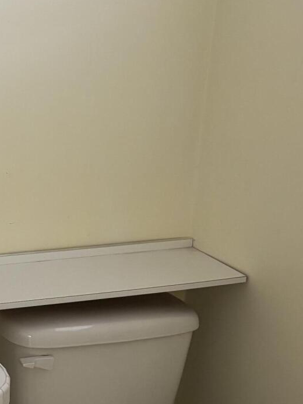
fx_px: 875
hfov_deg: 18.6
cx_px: -60
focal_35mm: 75
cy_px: 159
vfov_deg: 25.9
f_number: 1.6
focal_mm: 5.96
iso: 320
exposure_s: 1/60
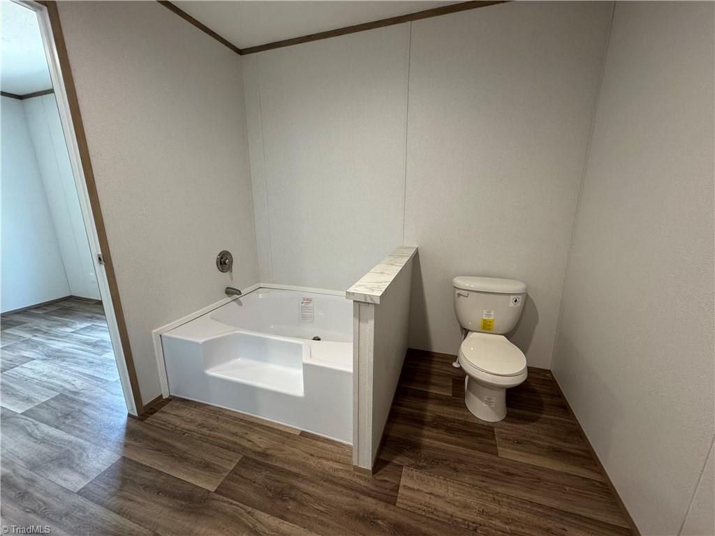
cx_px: 358
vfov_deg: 85.7
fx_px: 289
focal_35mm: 14
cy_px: 268
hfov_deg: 102.1
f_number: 2.2
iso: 250
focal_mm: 2.22
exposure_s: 1/120
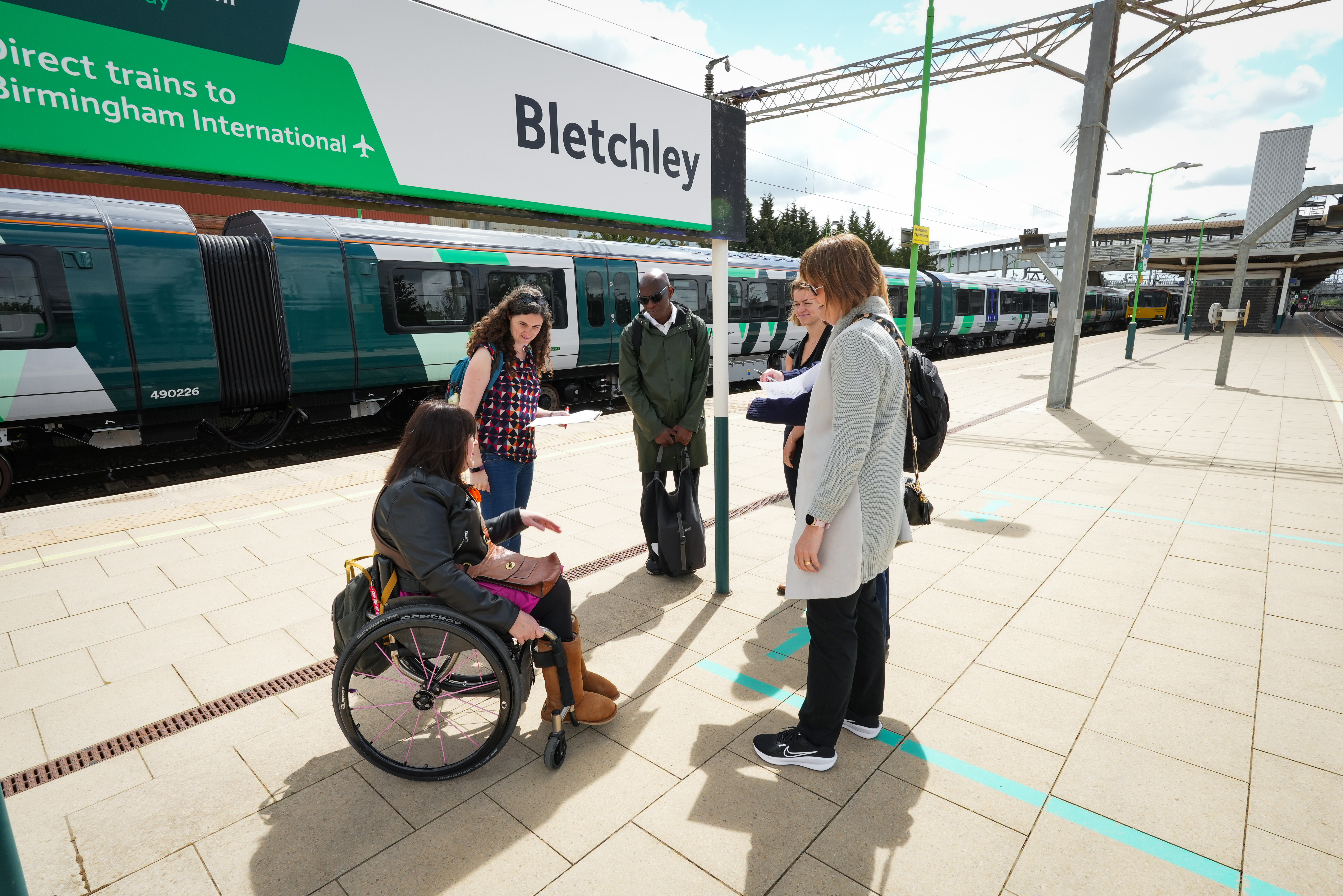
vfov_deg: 65.9
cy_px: 448
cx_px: 672
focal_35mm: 18
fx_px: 690
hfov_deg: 88.4
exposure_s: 1/200
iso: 400
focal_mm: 18.5
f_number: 13
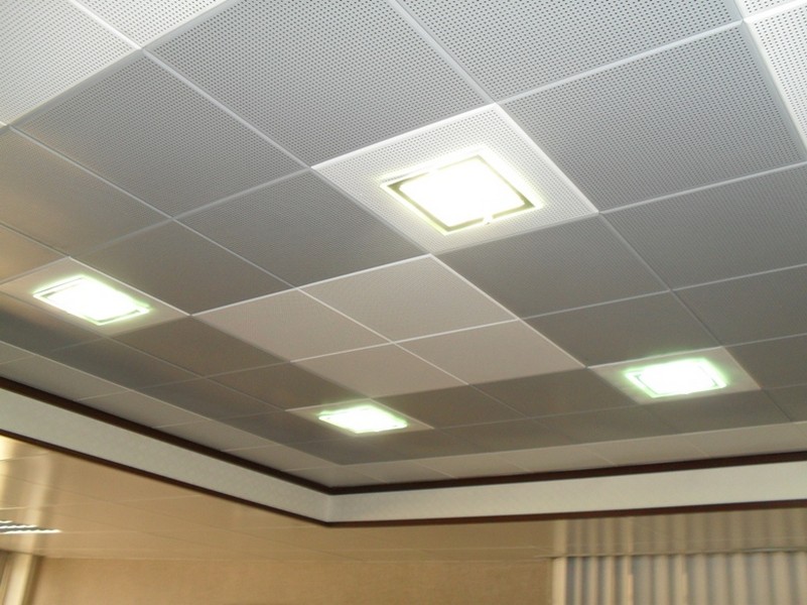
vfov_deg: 40.7
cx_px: 404
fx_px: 816
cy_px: 302
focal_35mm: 35
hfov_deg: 52.6
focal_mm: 6.3
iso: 160
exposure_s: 1/45
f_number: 3.2
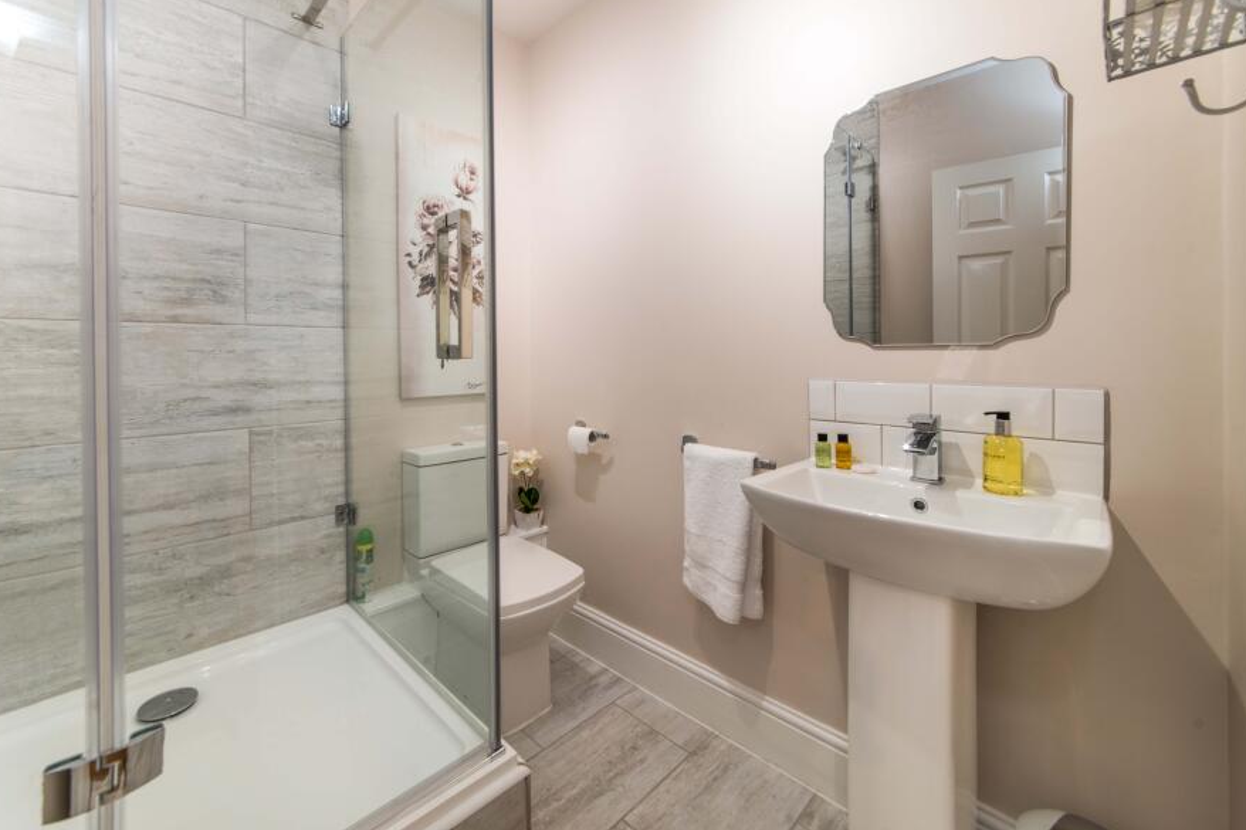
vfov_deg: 80.8
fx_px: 484
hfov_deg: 104.0
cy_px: 363
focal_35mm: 14
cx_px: 573
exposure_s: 1/2
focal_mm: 12
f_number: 10
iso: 100
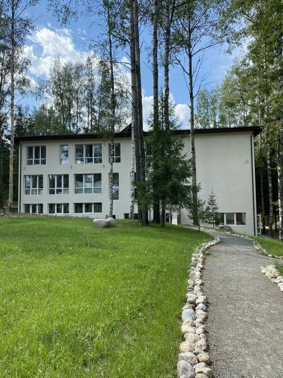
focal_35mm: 26
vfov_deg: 67.3
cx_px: 142
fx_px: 283
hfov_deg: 53.1
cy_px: 189
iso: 32
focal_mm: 4.25
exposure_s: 1/1484
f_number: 1.8
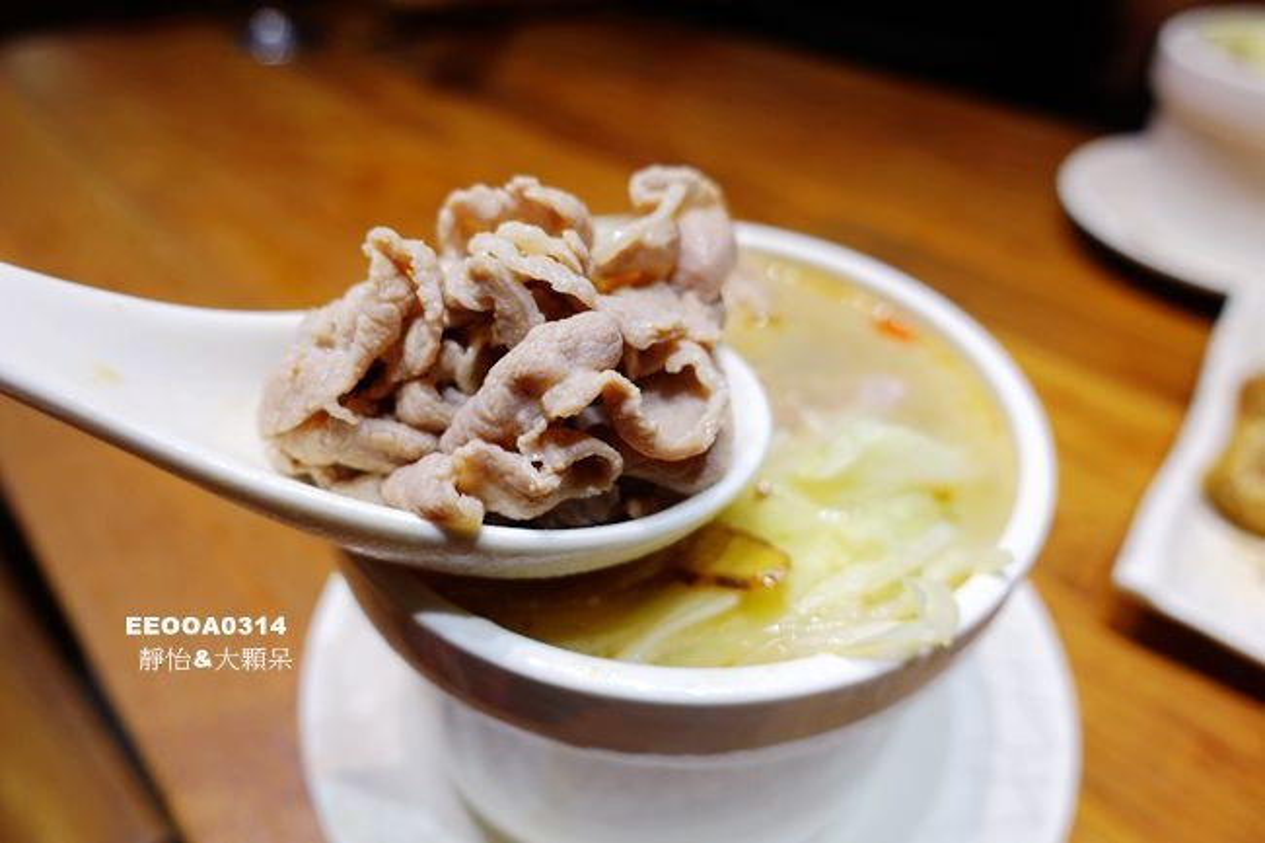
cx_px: 632
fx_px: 843
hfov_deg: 73.8
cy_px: 422
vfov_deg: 53.1
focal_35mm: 24
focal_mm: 8.8
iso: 125
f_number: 2.2
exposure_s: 1/30
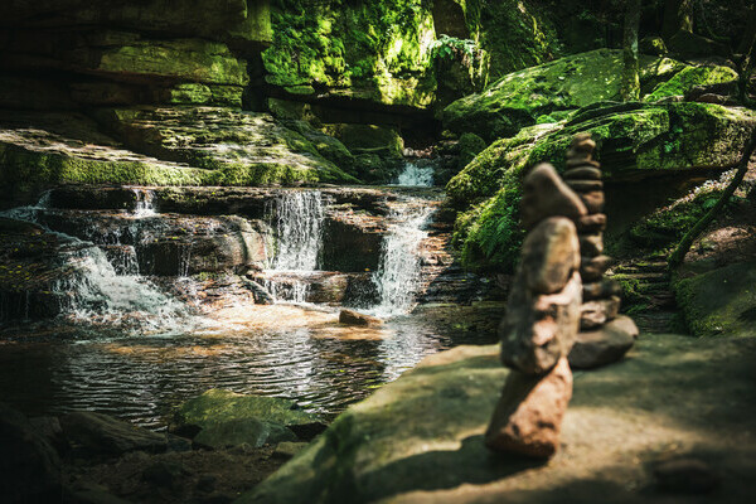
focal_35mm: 50
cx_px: 378
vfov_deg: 27.0
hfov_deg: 39.6
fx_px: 1050
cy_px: 252
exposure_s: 1/200
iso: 640
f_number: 4
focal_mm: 50
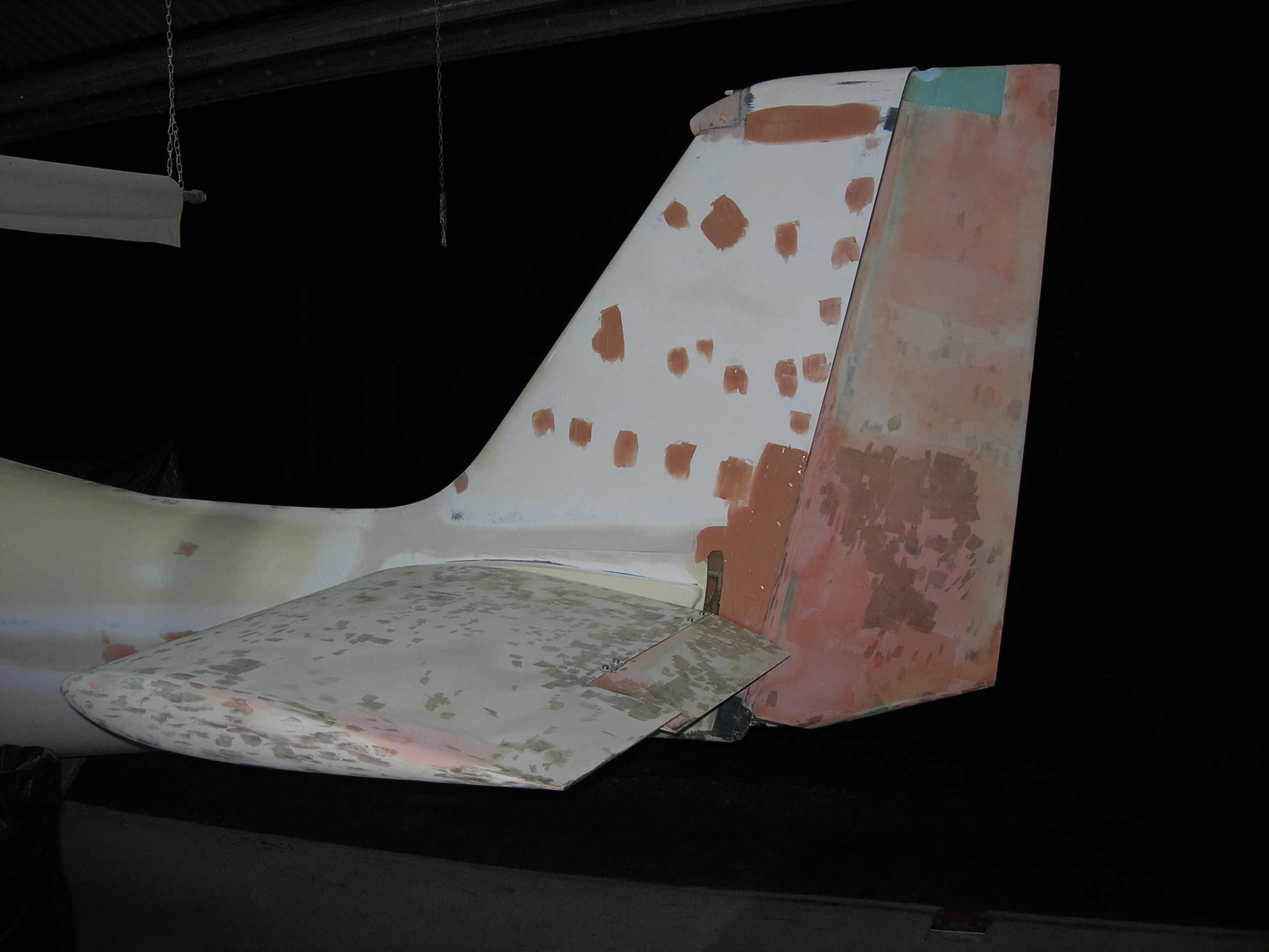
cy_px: 476
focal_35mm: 38
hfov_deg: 49.0
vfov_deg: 37.7
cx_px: 634
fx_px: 1393
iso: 64
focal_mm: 7.8
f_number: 2.8
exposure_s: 1/60.1
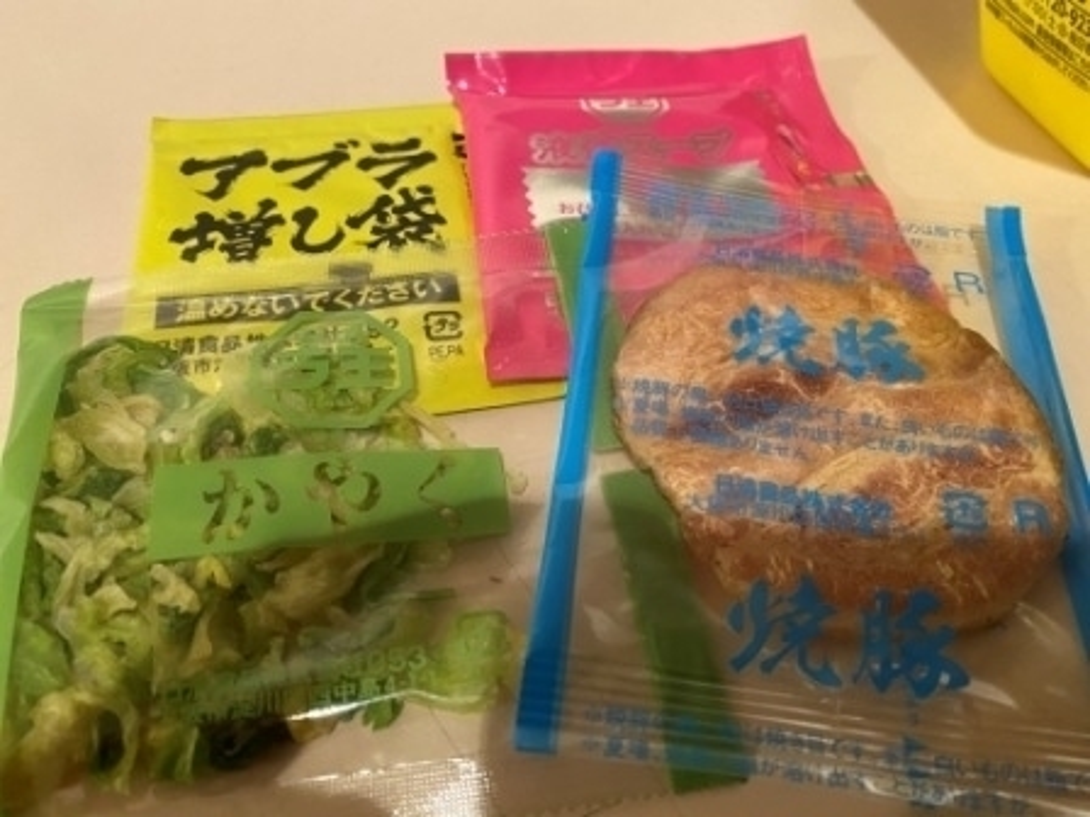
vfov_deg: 53.1
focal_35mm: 26
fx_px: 819
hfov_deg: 67.3
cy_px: 408
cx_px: 545
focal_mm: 4.25
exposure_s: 1/33
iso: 500
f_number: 1.8
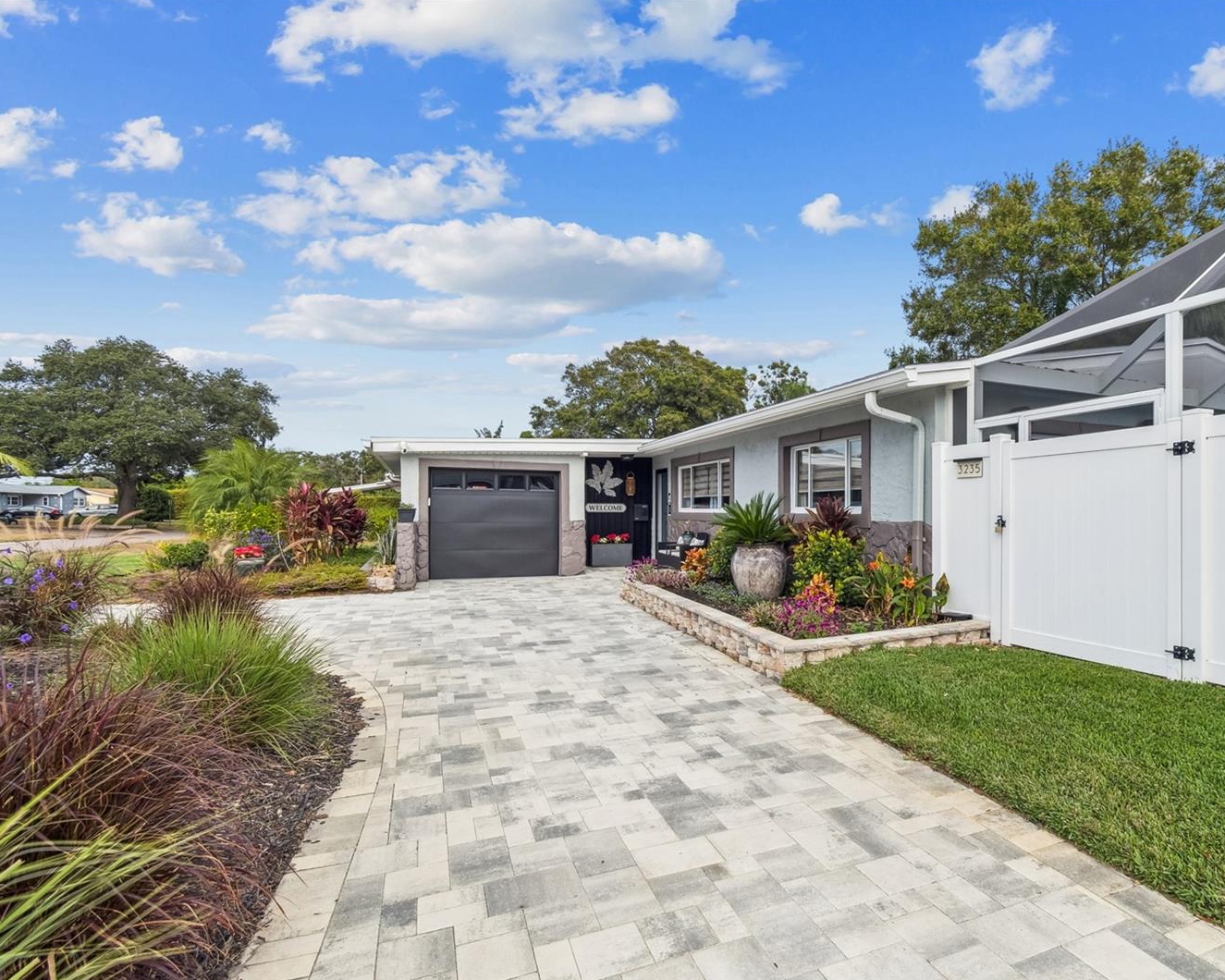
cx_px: 727
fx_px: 616
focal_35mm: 17
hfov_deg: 88.7
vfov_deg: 77.0
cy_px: 489
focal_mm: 10
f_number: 7.1
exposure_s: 1/1250
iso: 100
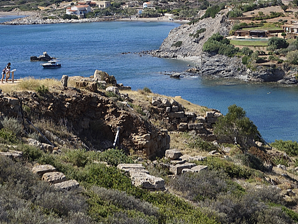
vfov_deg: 10.6
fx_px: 1197
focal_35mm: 139
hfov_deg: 14.1
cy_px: 3
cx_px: 64
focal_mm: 42
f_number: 7.1
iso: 100
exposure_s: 1/400
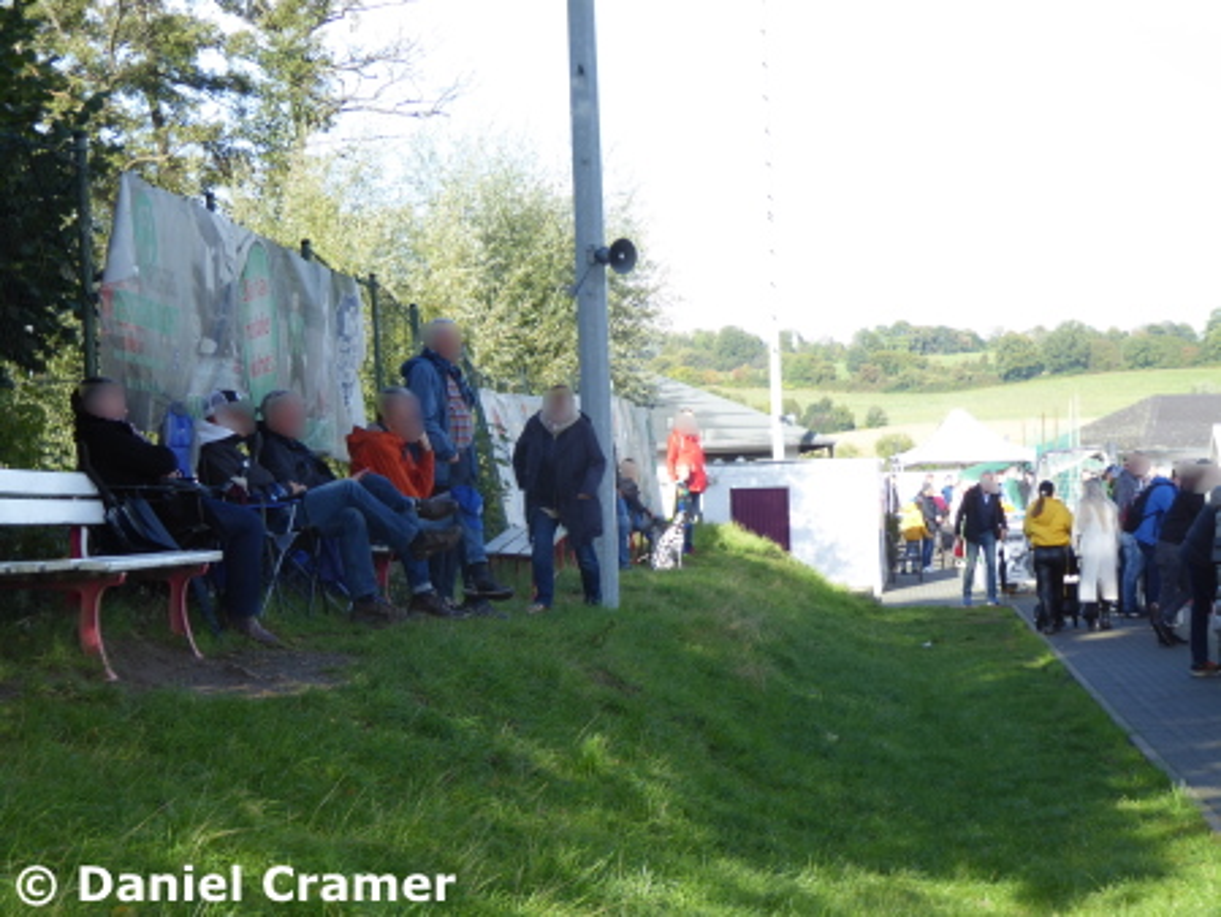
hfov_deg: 23.3
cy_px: 458
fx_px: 2964
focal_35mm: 84
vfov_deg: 17.6
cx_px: 610
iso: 80
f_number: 4.8
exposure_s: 1/125
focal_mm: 15
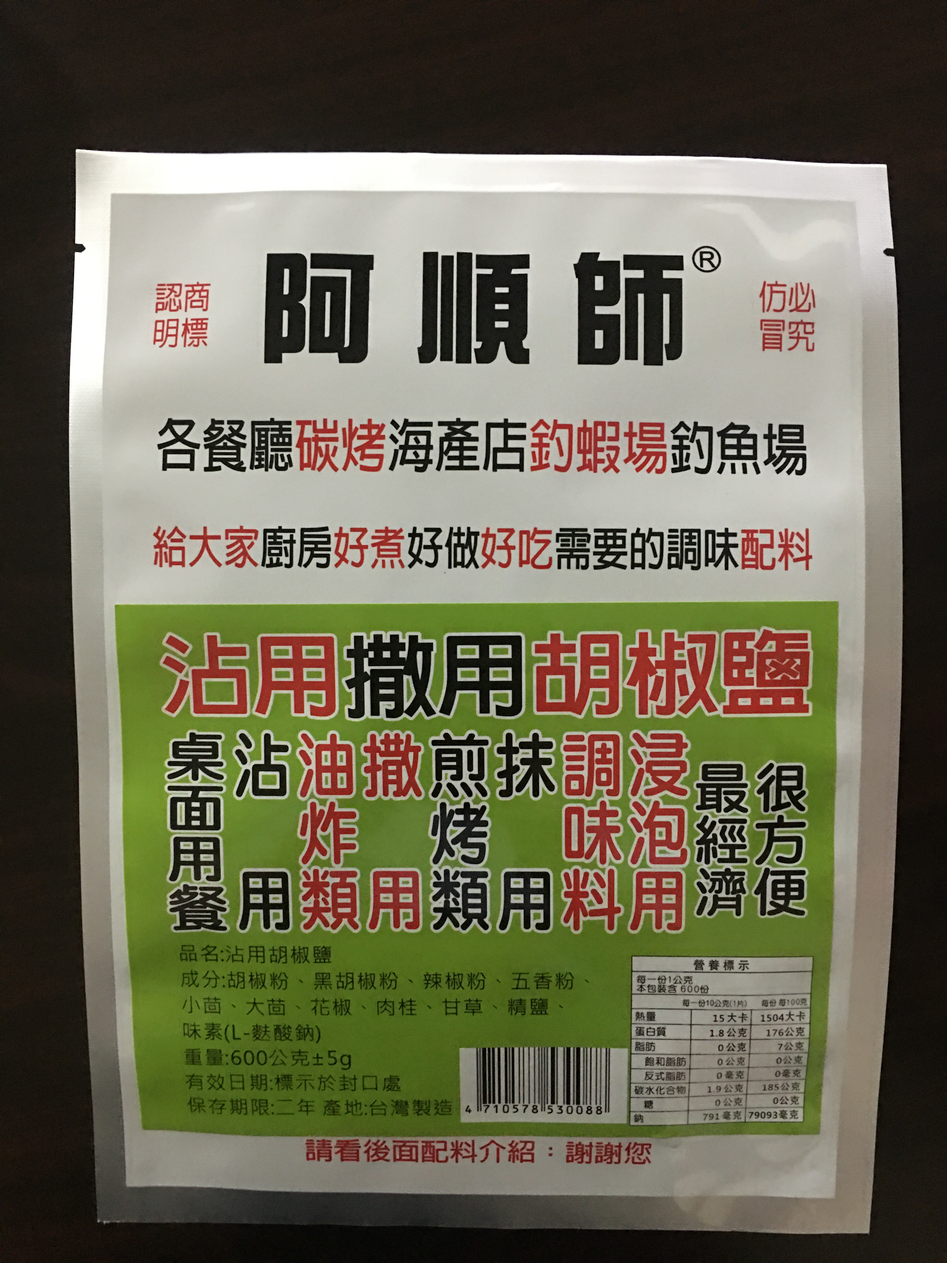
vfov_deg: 61.7
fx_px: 1058
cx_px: 474
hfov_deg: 48.2
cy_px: 632
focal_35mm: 29
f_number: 2.2
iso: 80
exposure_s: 1/4
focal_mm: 4.15
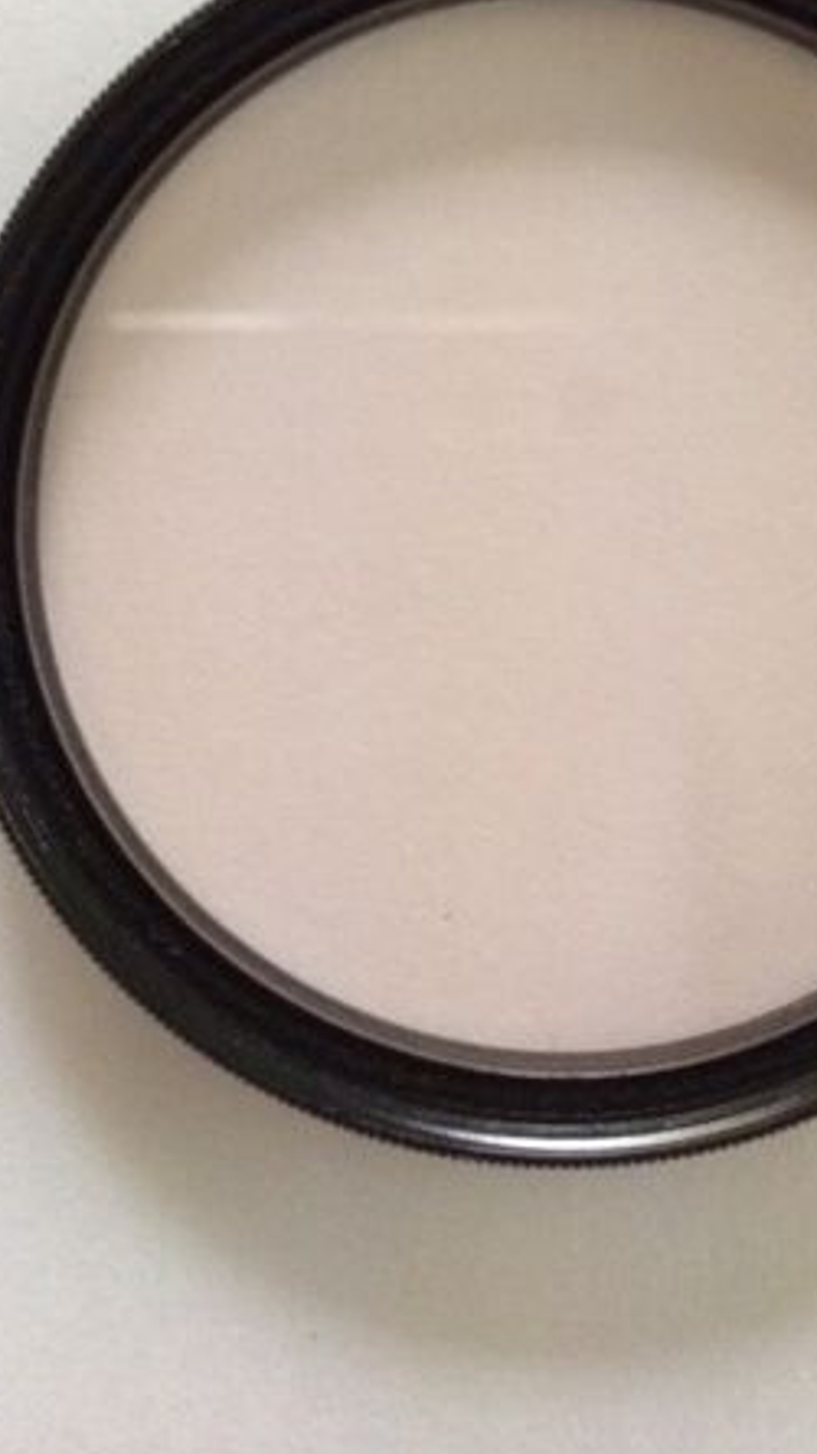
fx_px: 1812
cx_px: 578
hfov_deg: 25.2
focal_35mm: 47
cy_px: 428
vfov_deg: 42.8
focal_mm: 4.12
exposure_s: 1/30
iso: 320
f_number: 2.2
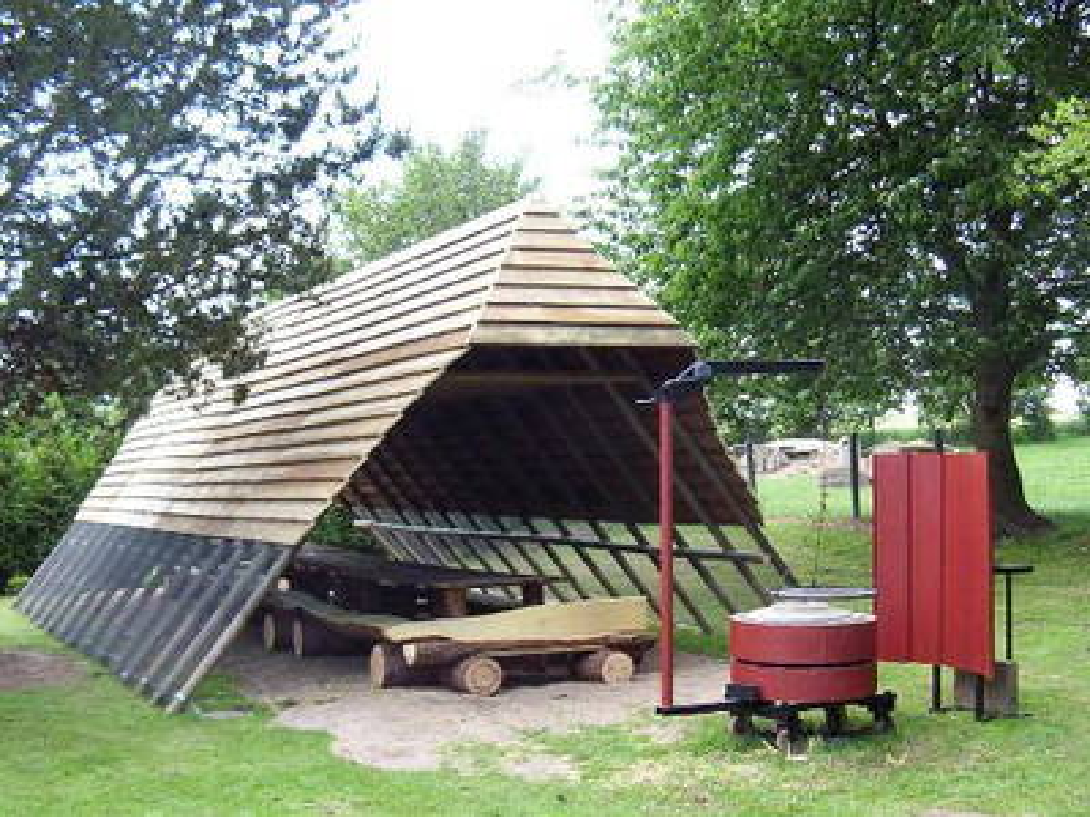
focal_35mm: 39
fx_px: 1228
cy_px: 408
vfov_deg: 36.8
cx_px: 545
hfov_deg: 47.9
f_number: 3.84
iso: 100
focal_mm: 5.26
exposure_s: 1/152
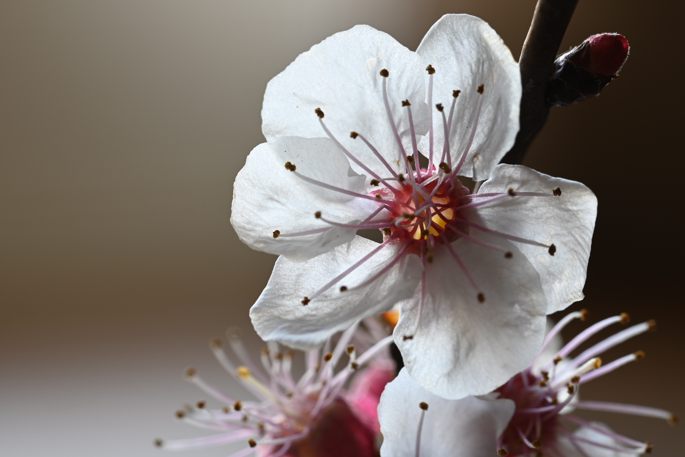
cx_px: 347
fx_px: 2283
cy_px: 236
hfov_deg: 17.1
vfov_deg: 11.4
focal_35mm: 120
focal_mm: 105
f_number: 16
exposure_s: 1/2
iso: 100
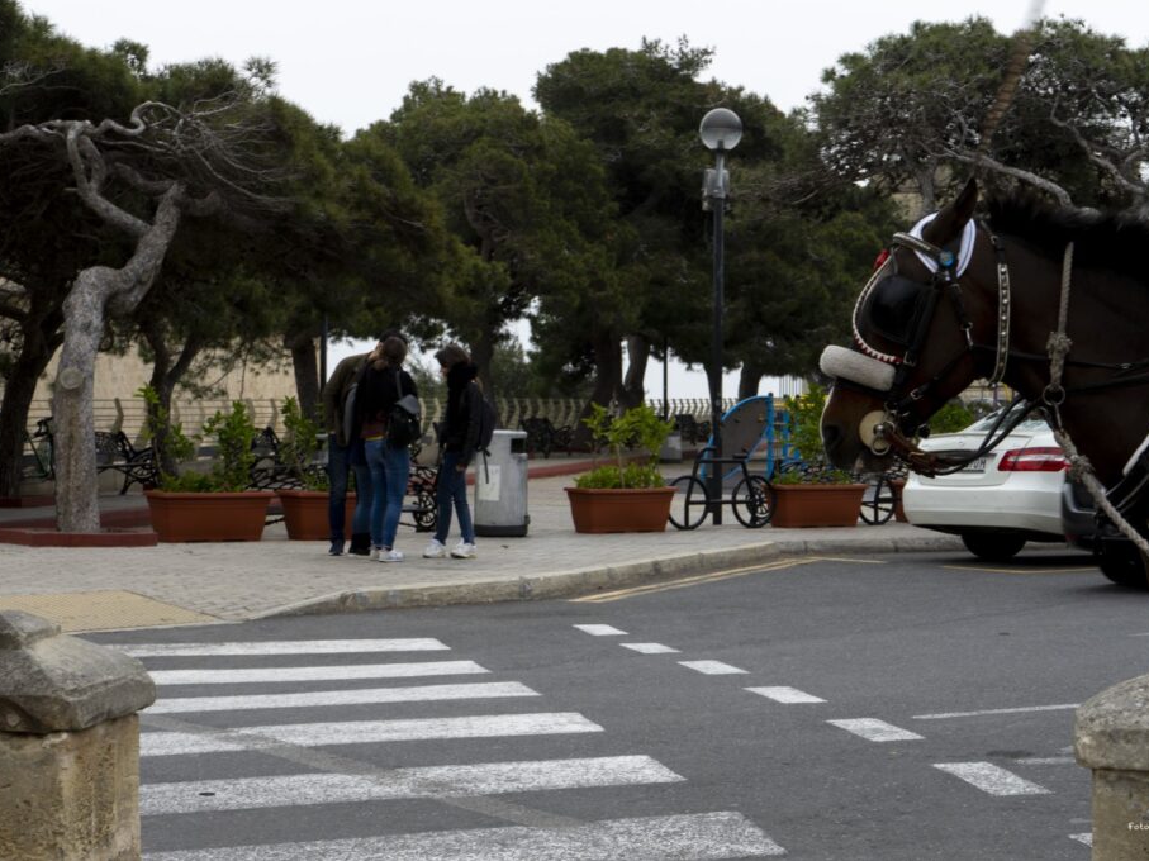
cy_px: 430
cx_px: 599
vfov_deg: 19.4
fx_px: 2522
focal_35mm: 76
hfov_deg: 25.7
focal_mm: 70
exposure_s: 1/30
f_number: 16
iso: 100
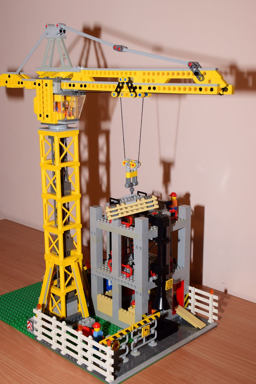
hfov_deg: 27.5
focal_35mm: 49
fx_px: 522
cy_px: 189
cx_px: 126
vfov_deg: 40.3
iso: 400
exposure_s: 1/60
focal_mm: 32
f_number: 11
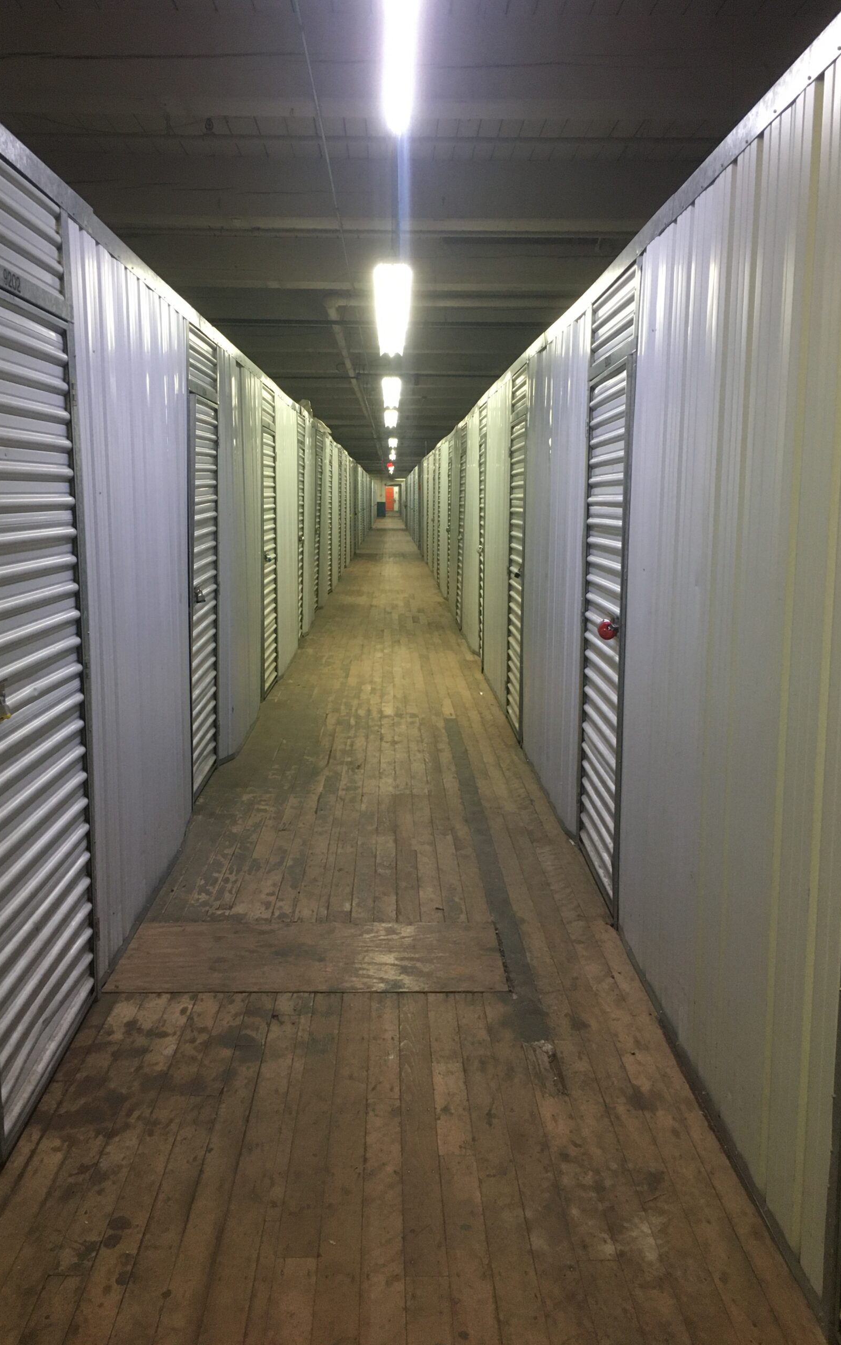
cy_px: 669
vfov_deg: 61.2
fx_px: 1137
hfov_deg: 40.6
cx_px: 396
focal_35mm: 31
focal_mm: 4.15
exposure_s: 1/30
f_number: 2.2
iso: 160
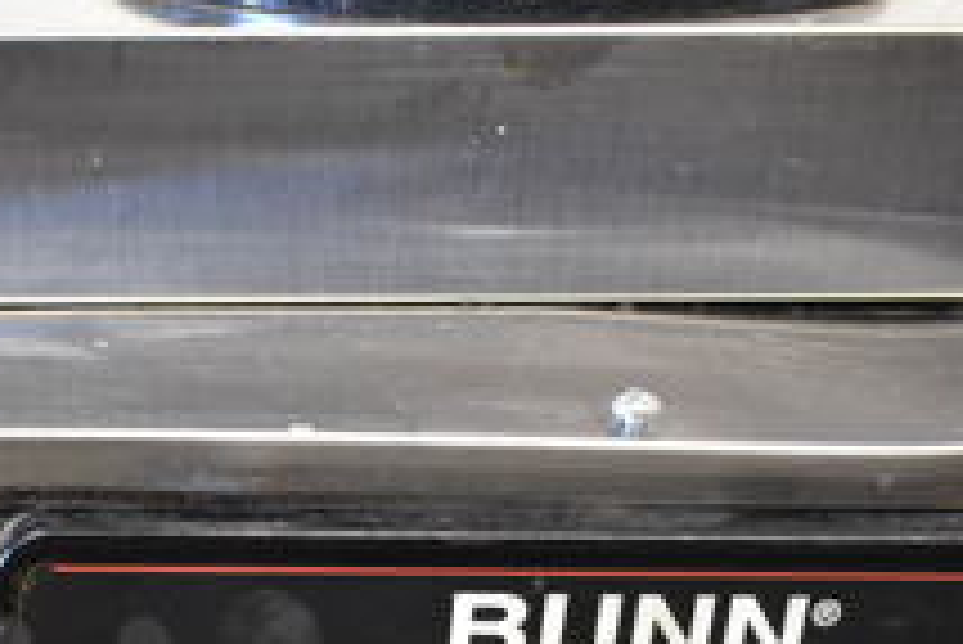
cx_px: 4
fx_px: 2061
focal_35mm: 77
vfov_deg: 16.8
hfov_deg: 25.1
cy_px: 824
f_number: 3.5
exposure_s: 1/30
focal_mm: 18
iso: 1250
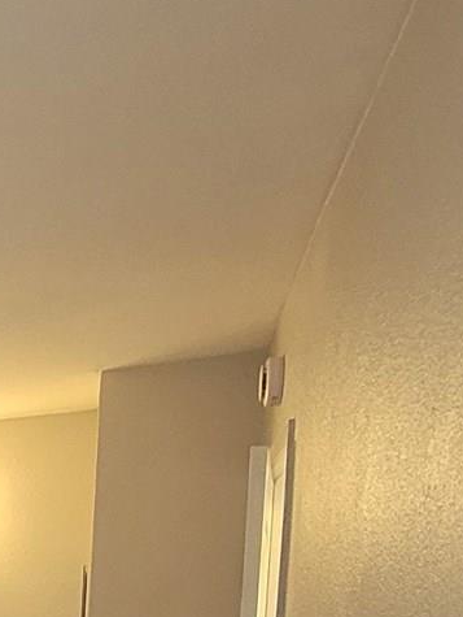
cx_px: -494
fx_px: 1122
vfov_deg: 25.8
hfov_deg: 16.7
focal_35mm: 63
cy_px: 822
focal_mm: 2.2
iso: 250
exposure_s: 1/60
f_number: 2.2
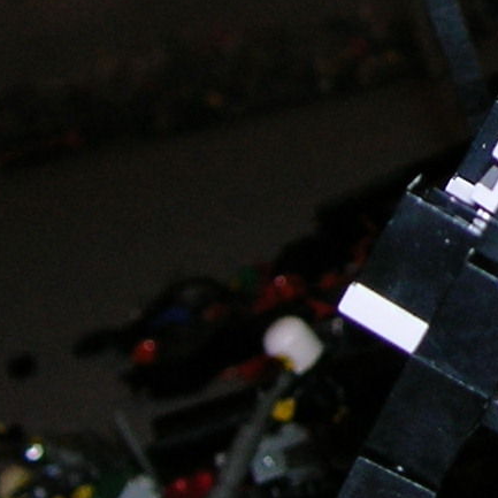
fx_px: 2734
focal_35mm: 168
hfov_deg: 10.1
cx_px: 751
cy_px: -6
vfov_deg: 10.3
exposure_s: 1/60.1
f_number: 2.9
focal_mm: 6
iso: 50
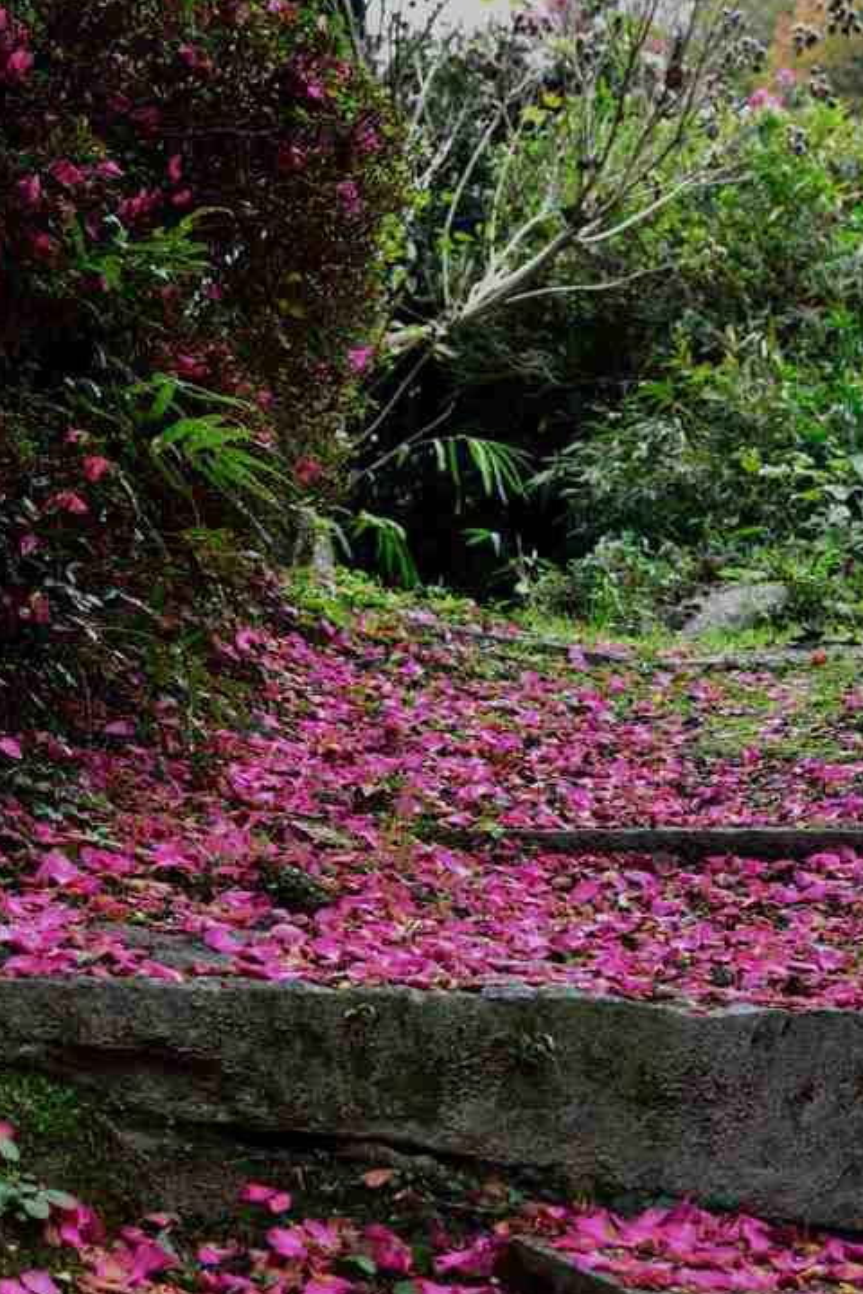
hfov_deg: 18.4
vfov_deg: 27.1
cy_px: 902
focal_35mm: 74
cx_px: 547
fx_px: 2661
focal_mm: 52
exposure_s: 1/125
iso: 1000
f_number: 7.1
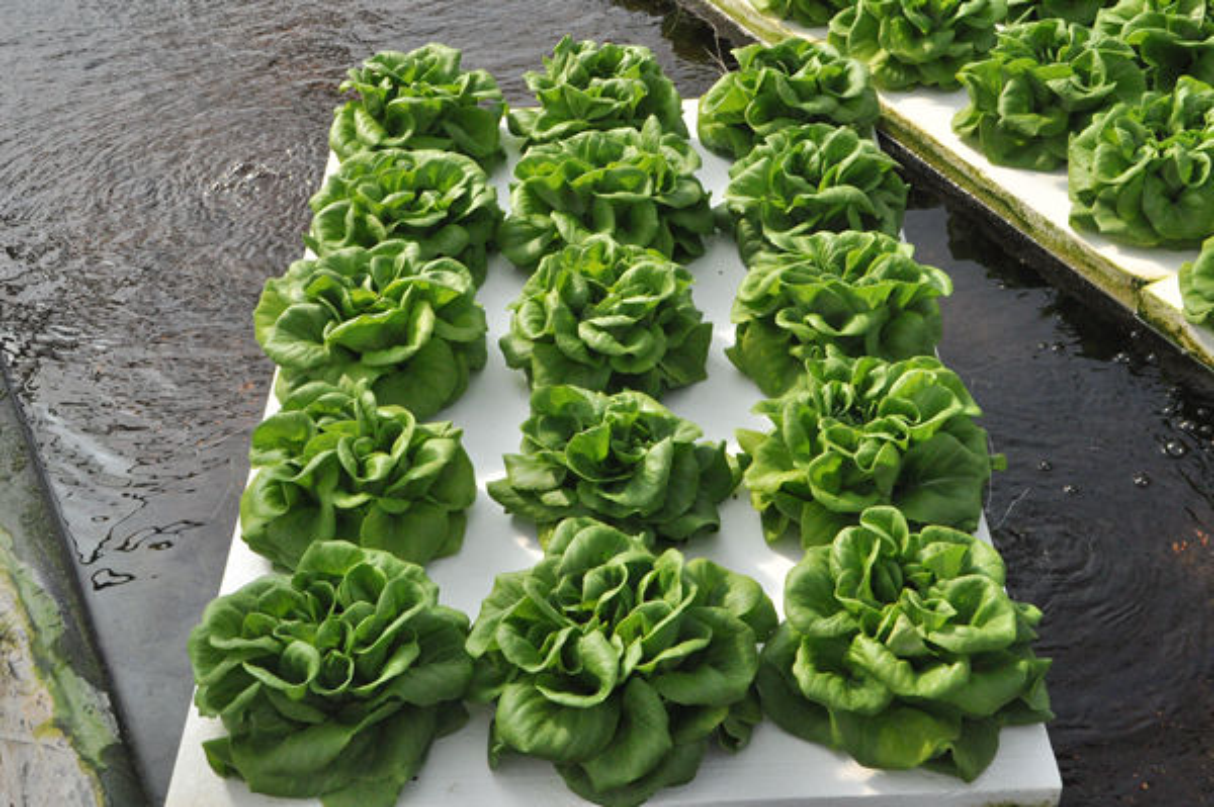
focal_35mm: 48
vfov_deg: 28.0
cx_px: 607
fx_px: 1617
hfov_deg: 41.1
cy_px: 404
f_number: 19
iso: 2000
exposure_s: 1/1500
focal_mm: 32
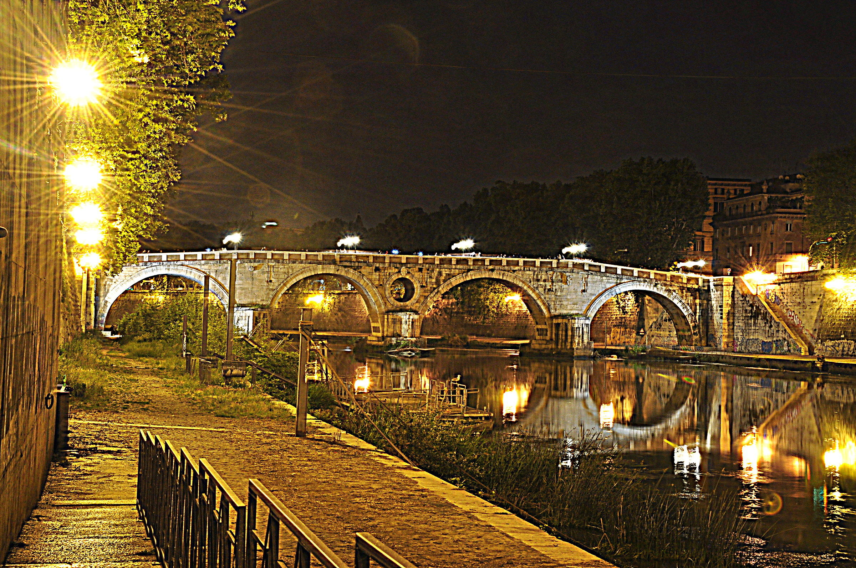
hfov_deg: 30.5
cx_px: 428
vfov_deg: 20.6
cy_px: 284
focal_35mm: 66
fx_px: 1567
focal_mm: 44
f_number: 16
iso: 250
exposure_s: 15
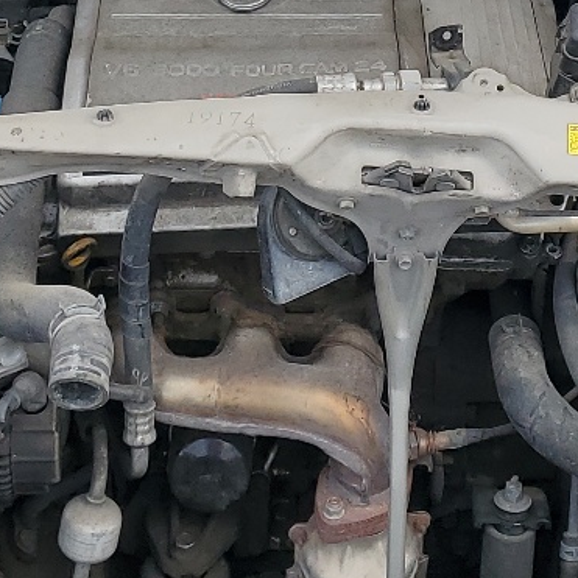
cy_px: -118
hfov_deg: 17.5
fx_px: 1870
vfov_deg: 16.8
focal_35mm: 99
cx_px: 441
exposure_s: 1/1667
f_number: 1.5
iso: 50
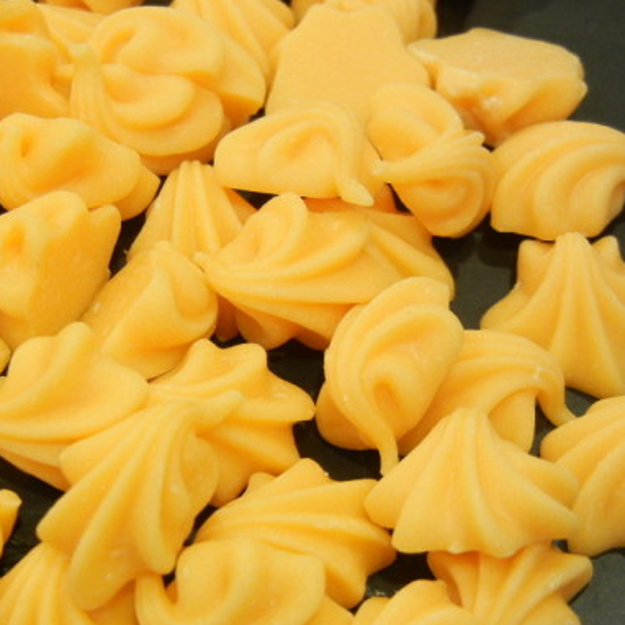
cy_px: 339
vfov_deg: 15.3
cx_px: 200
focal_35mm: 114
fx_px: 2329
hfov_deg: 15.3
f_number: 4.3
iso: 400
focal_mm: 13.9
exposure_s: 1/45.7
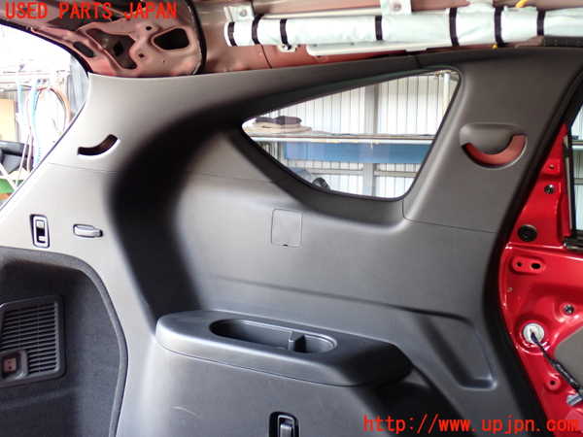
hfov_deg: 45.8
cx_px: 292
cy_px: 218
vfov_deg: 35.1
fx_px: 691
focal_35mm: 41
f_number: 2.8
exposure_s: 1/40
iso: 250
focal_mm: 7.31
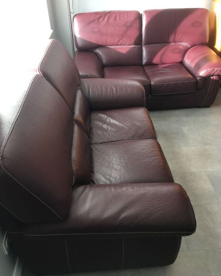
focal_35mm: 31
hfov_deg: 47.2
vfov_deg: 57.1
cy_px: 127
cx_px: 111
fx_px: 253
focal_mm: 4.15
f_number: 2.2
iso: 32
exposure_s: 1/50
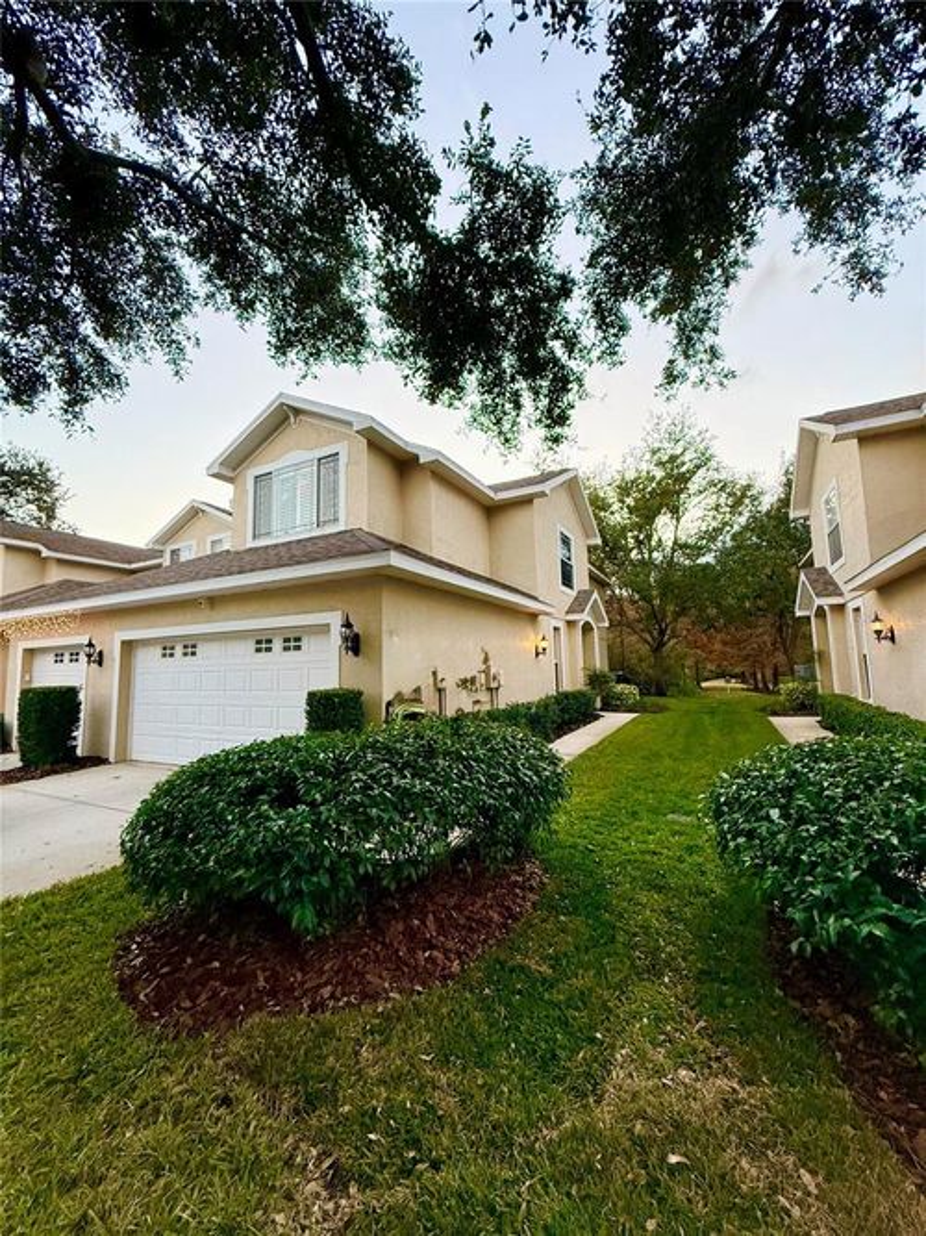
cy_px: 618
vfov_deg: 102.1
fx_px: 500
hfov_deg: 85.7
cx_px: 463
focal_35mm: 14
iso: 250
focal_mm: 2.22
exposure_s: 1/99
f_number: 2.2
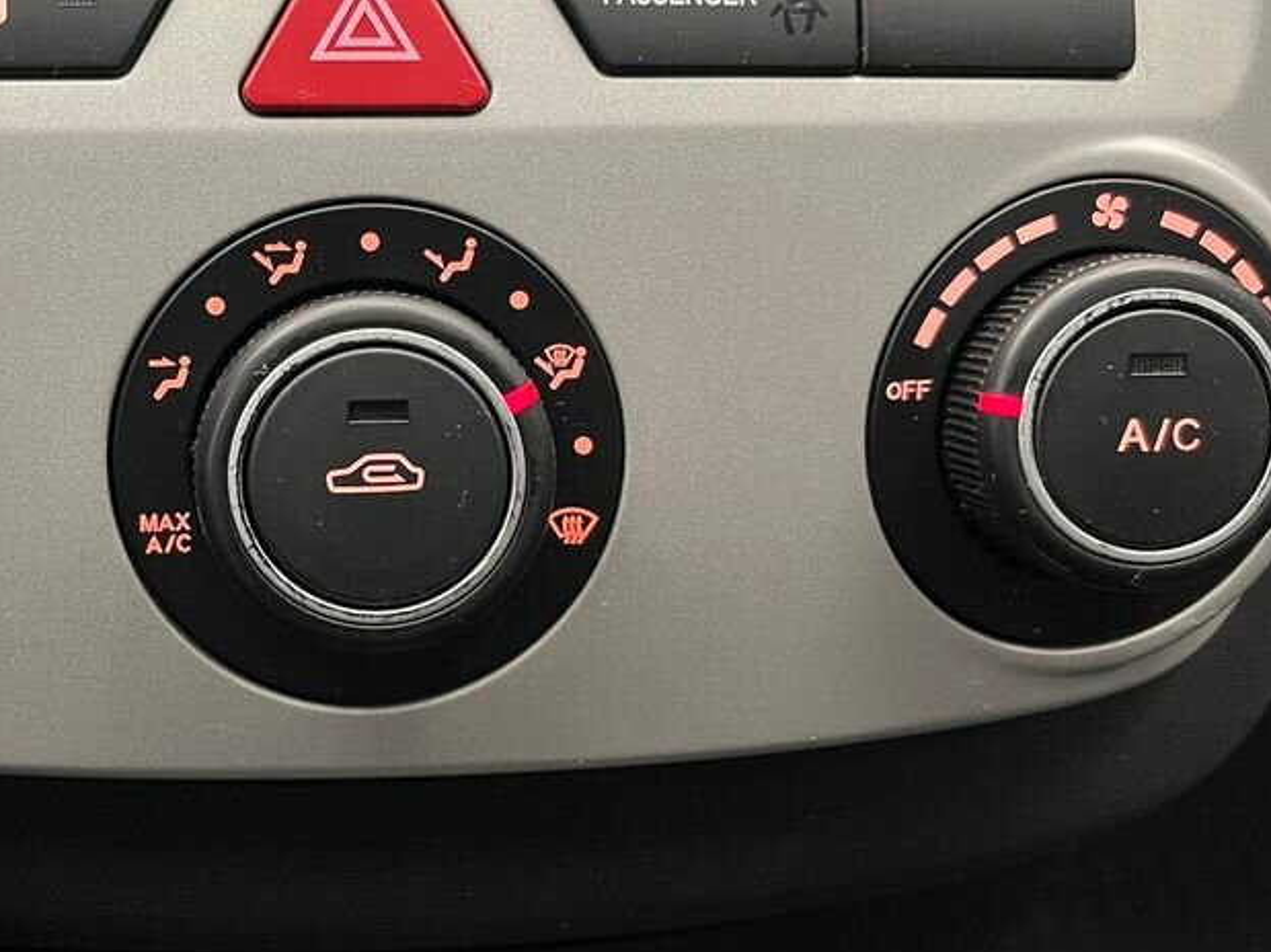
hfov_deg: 42.8
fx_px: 1579
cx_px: 359
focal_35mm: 43
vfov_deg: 33.5
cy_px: 408
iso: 400
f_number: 1.6
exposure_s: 1/50
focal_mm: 5.1
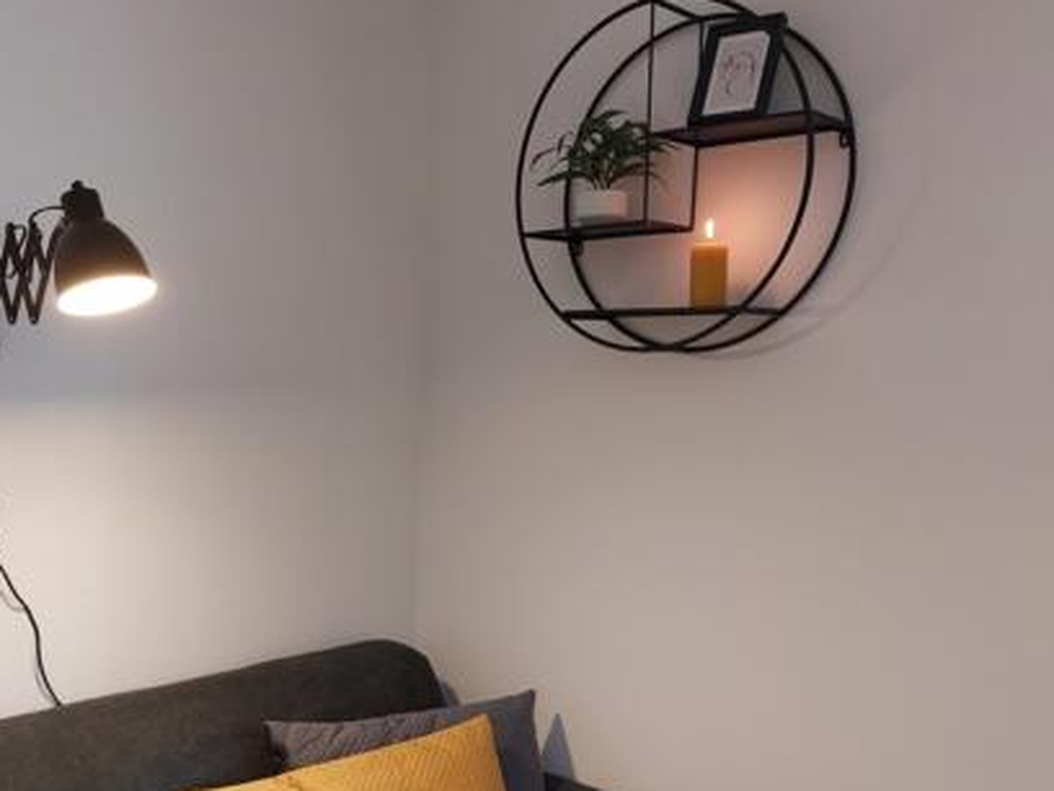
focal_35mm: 36
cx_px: 461
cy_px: 476
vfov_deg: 39.5
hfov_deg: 51.2
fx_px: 1096
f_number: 1.8
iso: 160
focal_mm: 5.23
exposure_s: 1/50
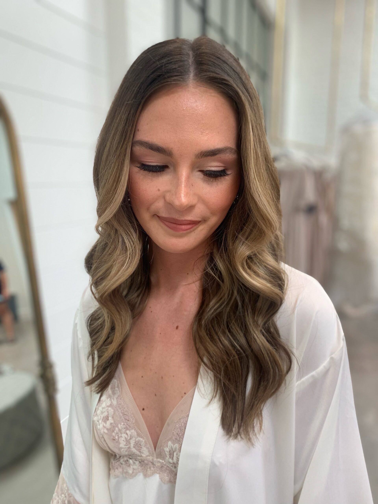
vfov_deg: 67.3
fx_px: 379
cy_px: 252
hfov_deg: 53.1
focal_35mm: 26
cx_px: 189
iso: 100
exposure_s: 1/60
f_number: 1.8
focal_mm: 4.25
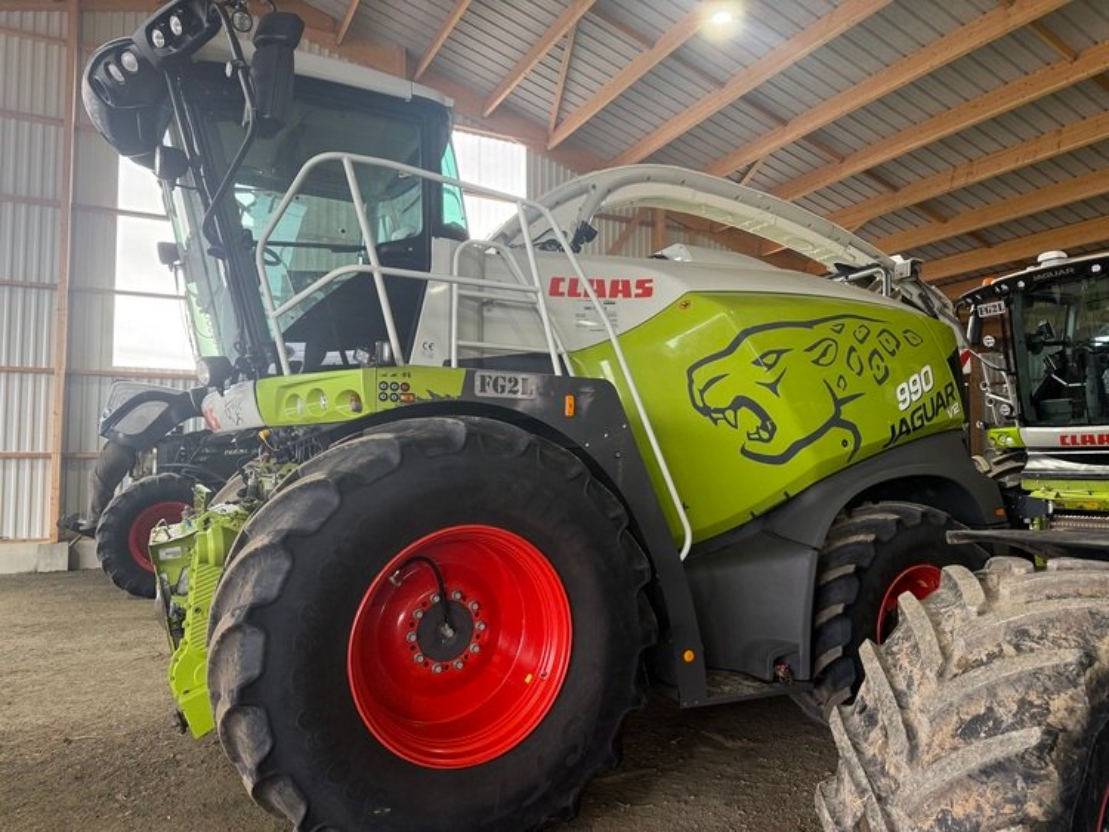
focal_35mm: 24
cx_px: 554
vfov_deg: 56.8
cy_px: 416
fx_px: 769
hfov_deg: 71.6
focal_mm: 6.76
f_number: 1.78
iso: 200
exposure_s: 1/94
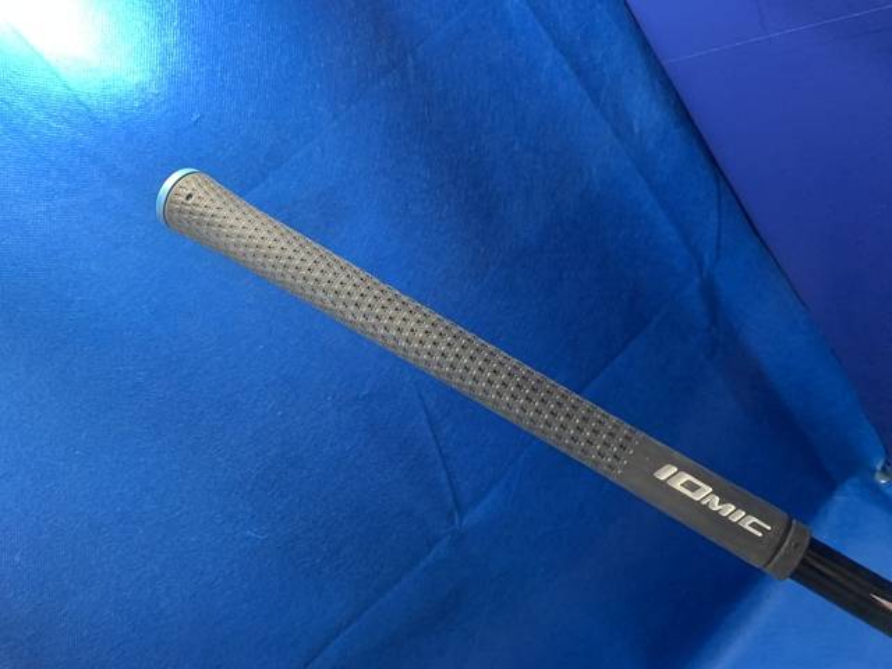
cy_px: 334
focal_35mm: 26
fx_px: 670
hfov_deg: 67.3
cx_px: 446
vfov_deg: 53.1
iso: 200
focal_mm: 4.25
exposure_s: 1/60
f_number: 1.8
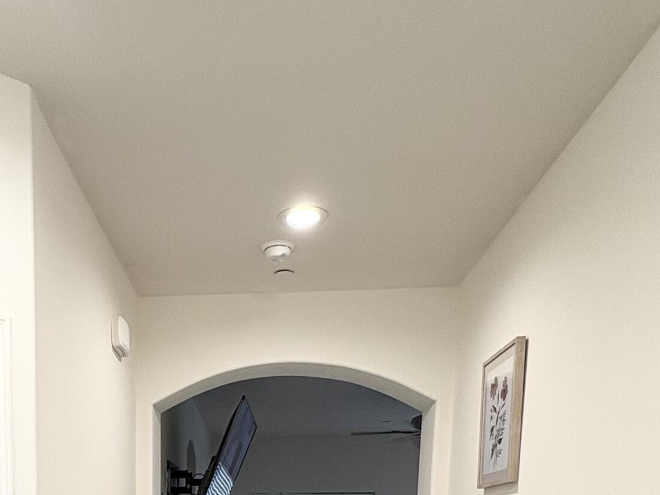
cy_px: 637
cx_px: 171
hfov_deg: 47.3
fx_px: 725
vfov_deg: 30.3
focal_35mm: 38
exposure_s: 1/60
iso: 125
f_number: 2.2
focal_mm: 2.22
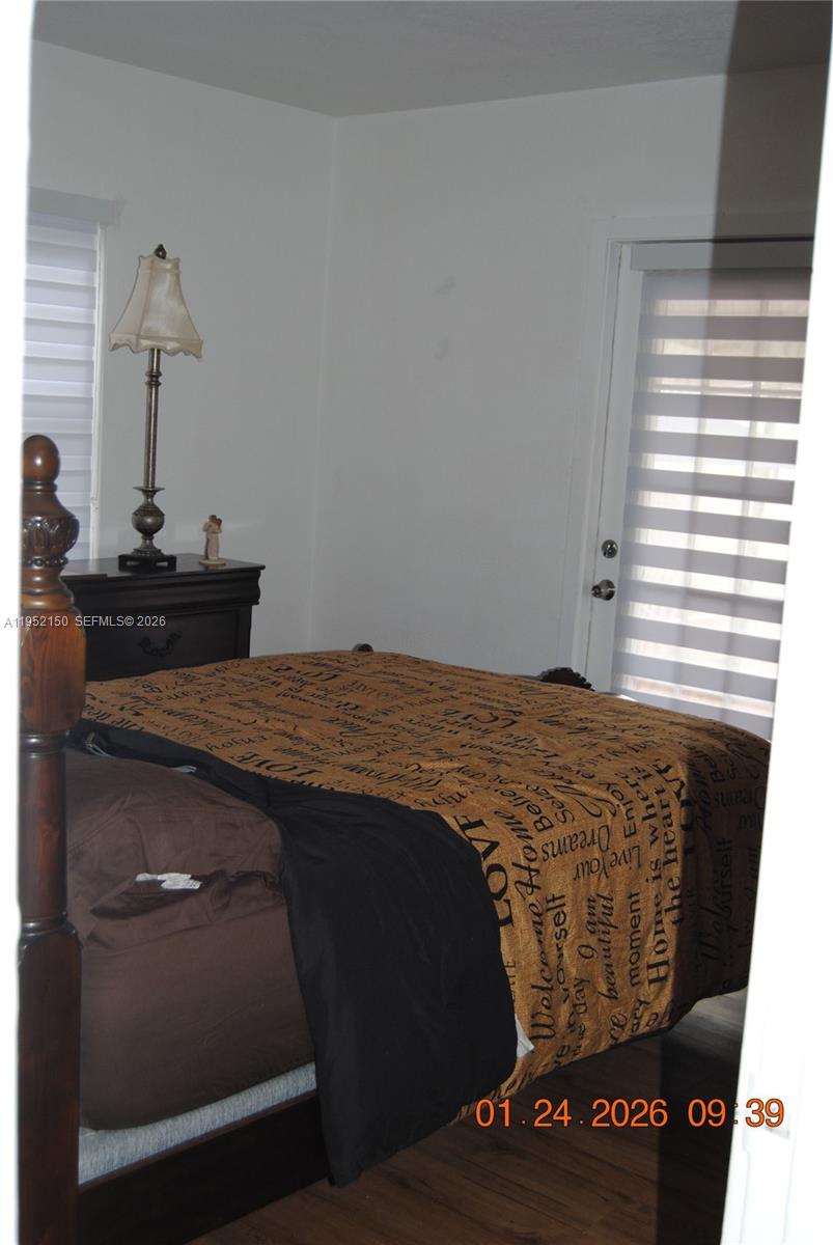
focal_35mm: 39
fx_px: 1350
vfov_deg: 49.5
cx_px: 416
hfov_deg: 34.3
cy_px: 622
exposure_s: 1/60
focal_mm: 26
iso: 200
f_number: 4
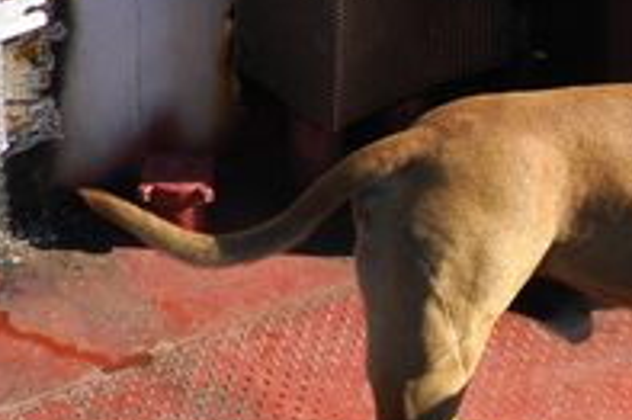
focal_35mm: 437
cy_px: 324
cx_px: 781
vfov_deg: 3.1
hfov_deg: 4.7
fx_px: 7665
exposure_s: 1/250
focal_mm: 116
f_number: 9
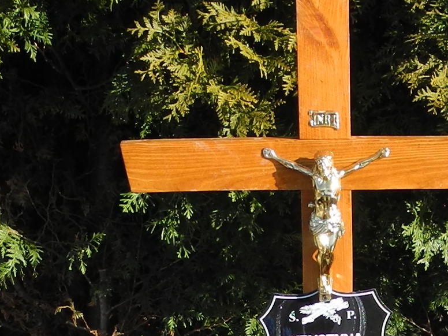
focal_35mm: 141
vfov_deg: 9.9
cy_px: 642
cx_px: 291
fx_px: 1825
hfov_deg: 14.0
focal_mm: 6.4
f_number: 2.8
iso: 100
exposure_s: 1/800
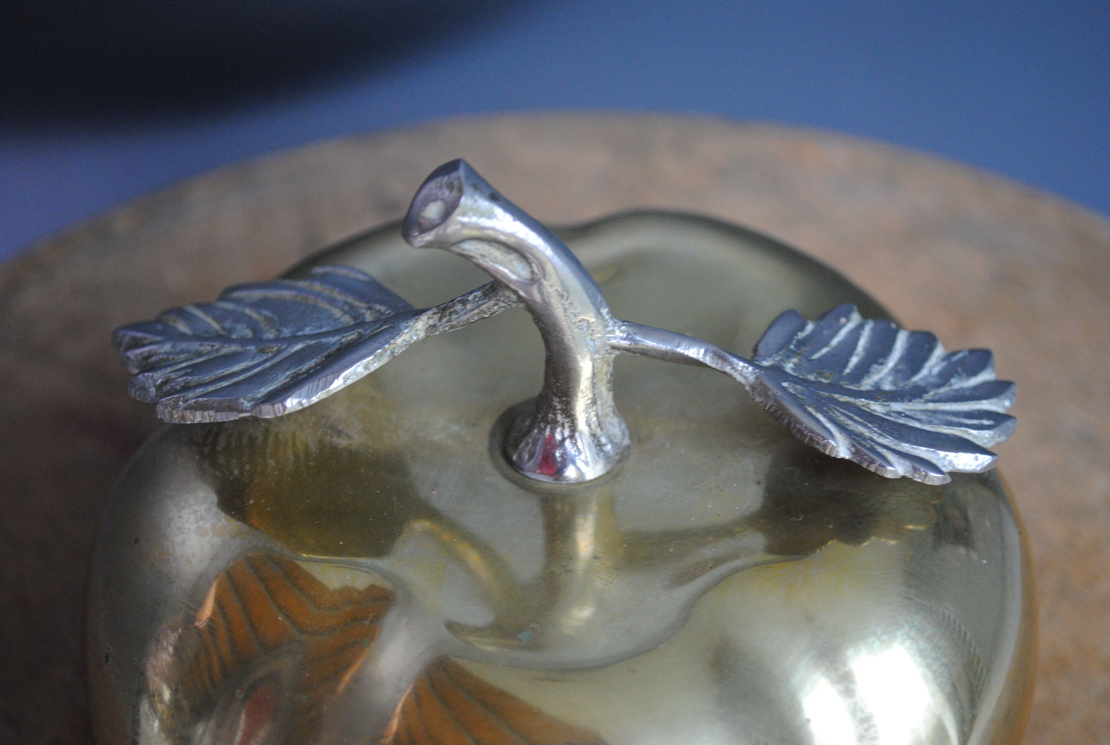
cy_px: 372
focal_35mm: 68
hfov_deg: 29.8
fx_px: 2086
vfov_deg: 20.3
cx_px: 555
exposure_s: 1/30
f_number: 5.3
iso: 720
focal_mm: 45
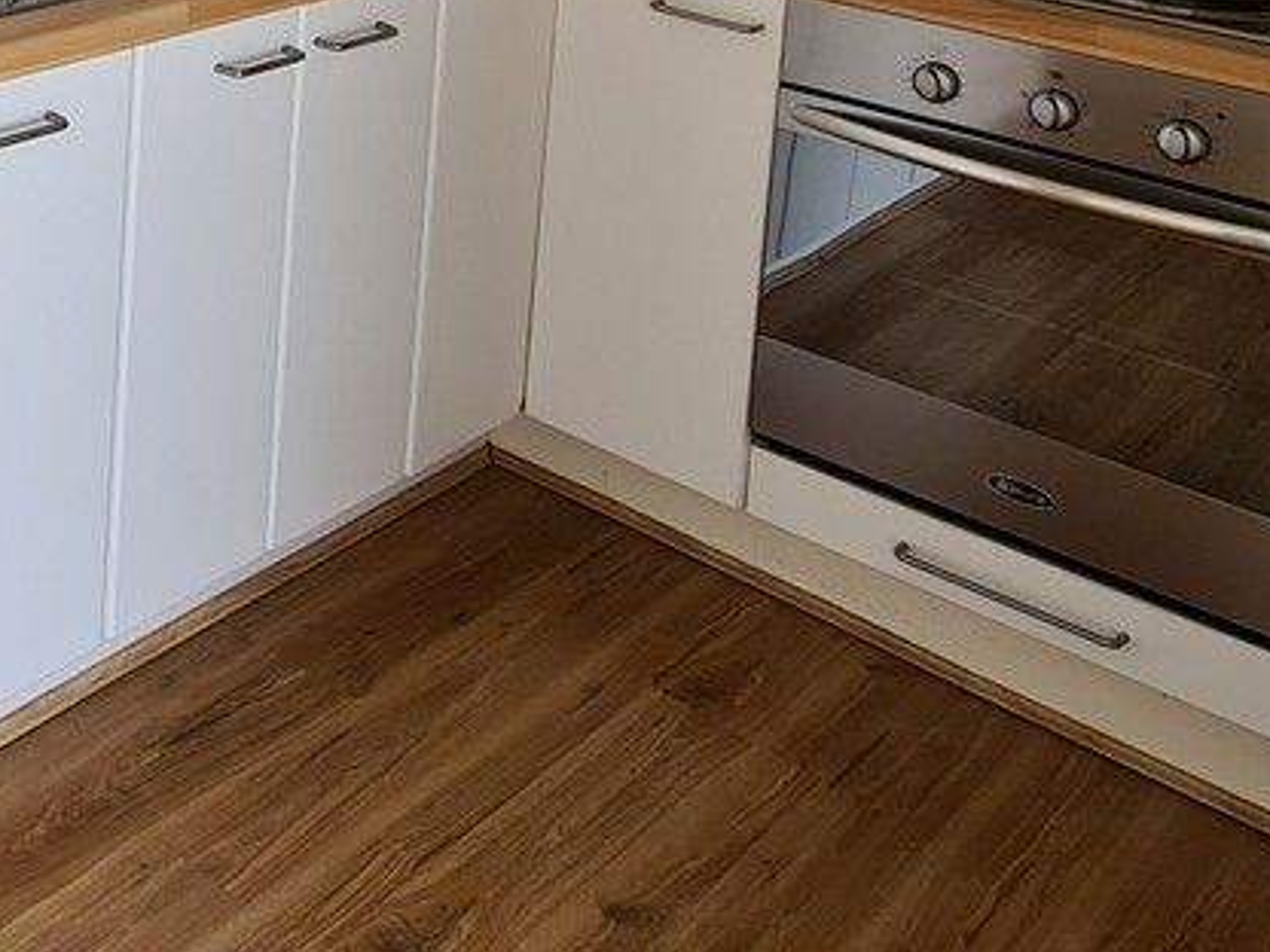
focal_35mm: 45
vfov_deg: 26.6
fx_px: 1651
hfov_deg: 34.3
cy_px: -326
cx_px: -229
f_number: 2.2
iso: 64
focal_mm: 2.22
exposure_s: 1/50
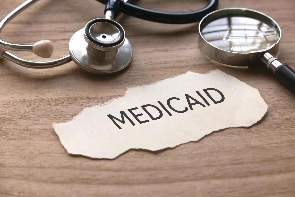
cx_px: 148
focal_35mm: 75
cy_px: 98
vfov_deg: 18.2
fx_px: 615
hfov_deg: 27.0
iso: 200
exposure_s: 1/125
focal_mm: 34
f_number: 4.5
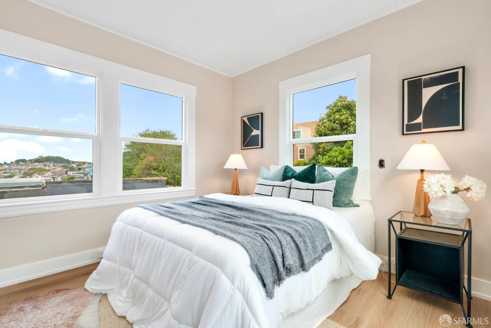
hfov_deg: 96.7
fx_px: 218
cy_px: 164
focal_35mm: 16
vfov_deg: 73.7
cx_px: 246
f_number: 16
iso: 250
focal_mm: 16
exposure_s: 1/10
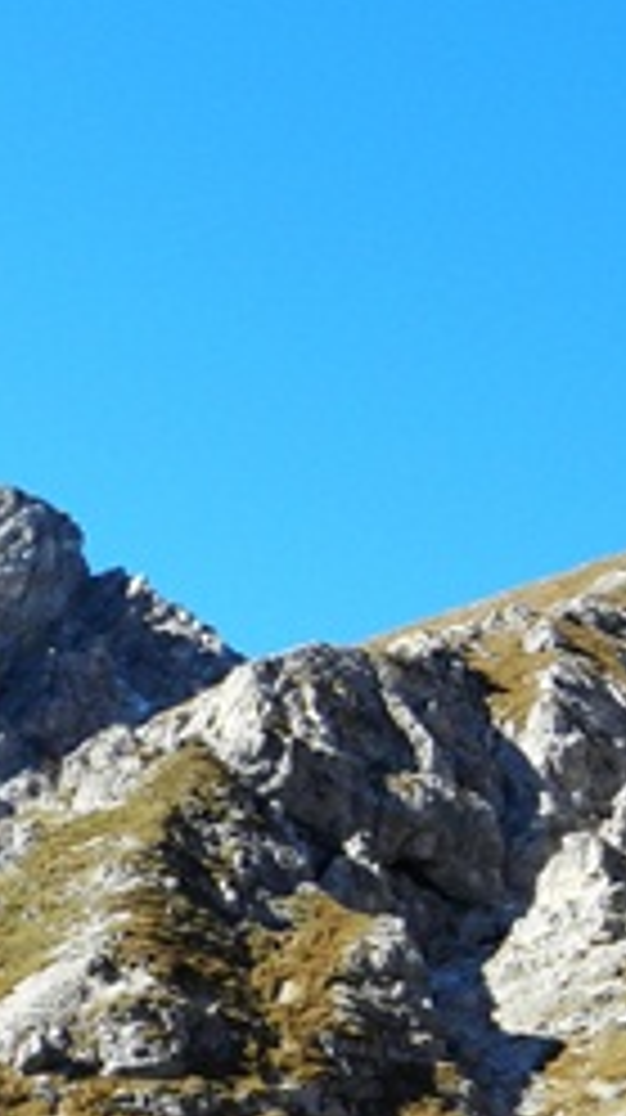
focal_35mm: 107
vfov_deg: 20.0
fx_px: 3166
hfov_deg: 11.3
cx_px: 500
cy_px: 616
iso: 160
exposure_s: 1/500
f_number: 4
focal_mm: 6.9
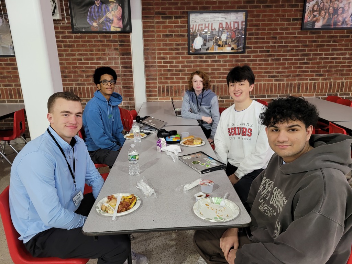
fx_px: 264
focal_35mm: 26
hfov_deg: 67.3
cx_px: 176
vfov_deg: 53.1
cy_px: 132
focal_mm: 5.4
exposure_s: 1/40
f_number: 1.8
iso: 250
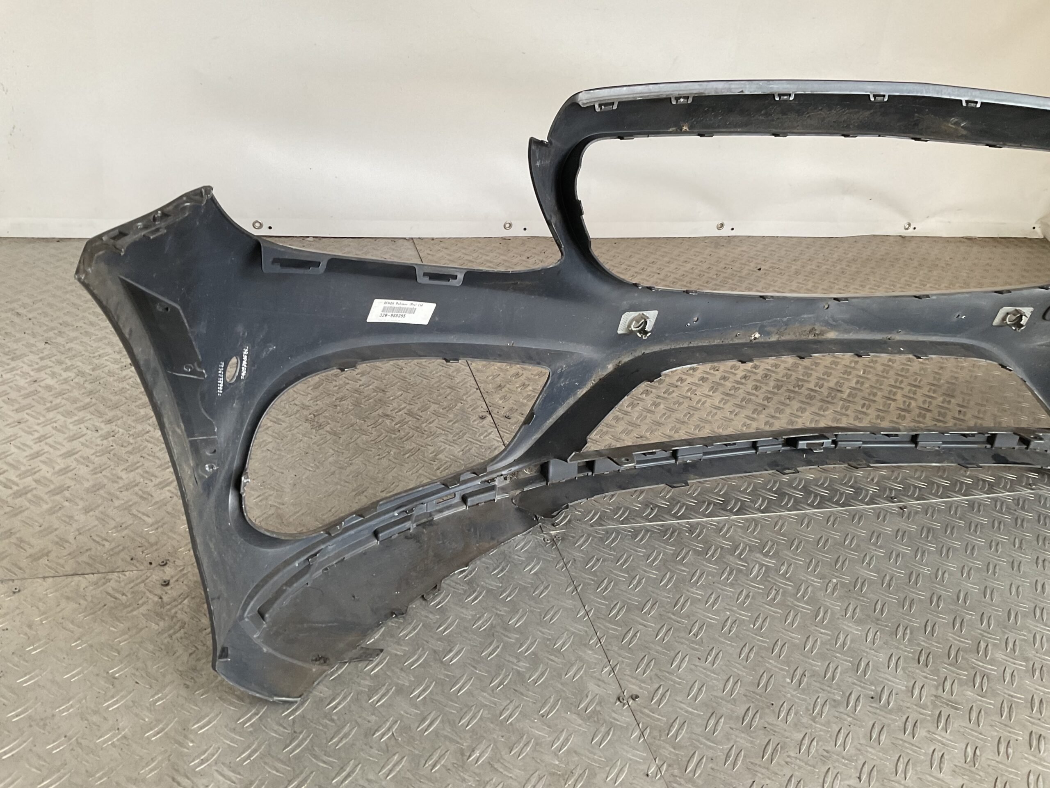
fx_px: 880
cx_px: 525
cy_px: 394
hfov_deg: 61.7
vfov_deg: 48.2
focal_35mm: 29
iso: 80
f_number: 1.8
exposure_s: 1/50
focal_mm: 3
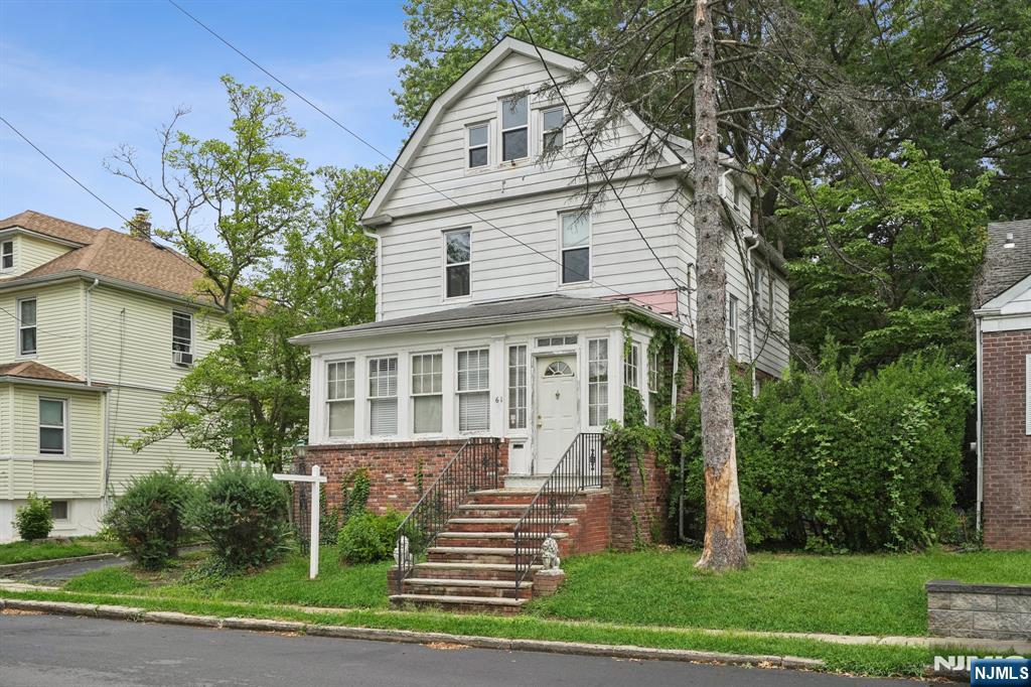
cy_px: 344
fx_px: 887
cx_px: 516
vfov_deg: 42.3
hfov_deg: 60.3
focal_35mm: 31
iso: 400
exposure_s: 1/320
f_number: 5.6
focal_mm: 31
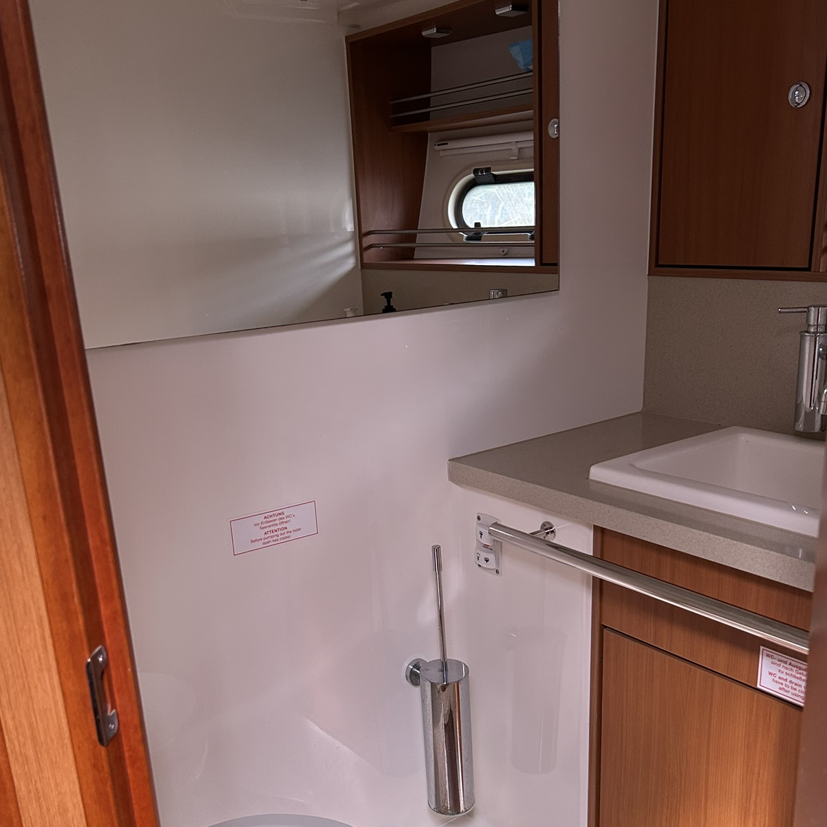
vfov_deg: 45.6
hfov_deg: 46.0
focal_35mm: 36
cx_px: 401
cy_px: 519
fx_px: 973
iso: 125
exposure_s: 1/89
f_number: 1.5
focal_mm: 5.7
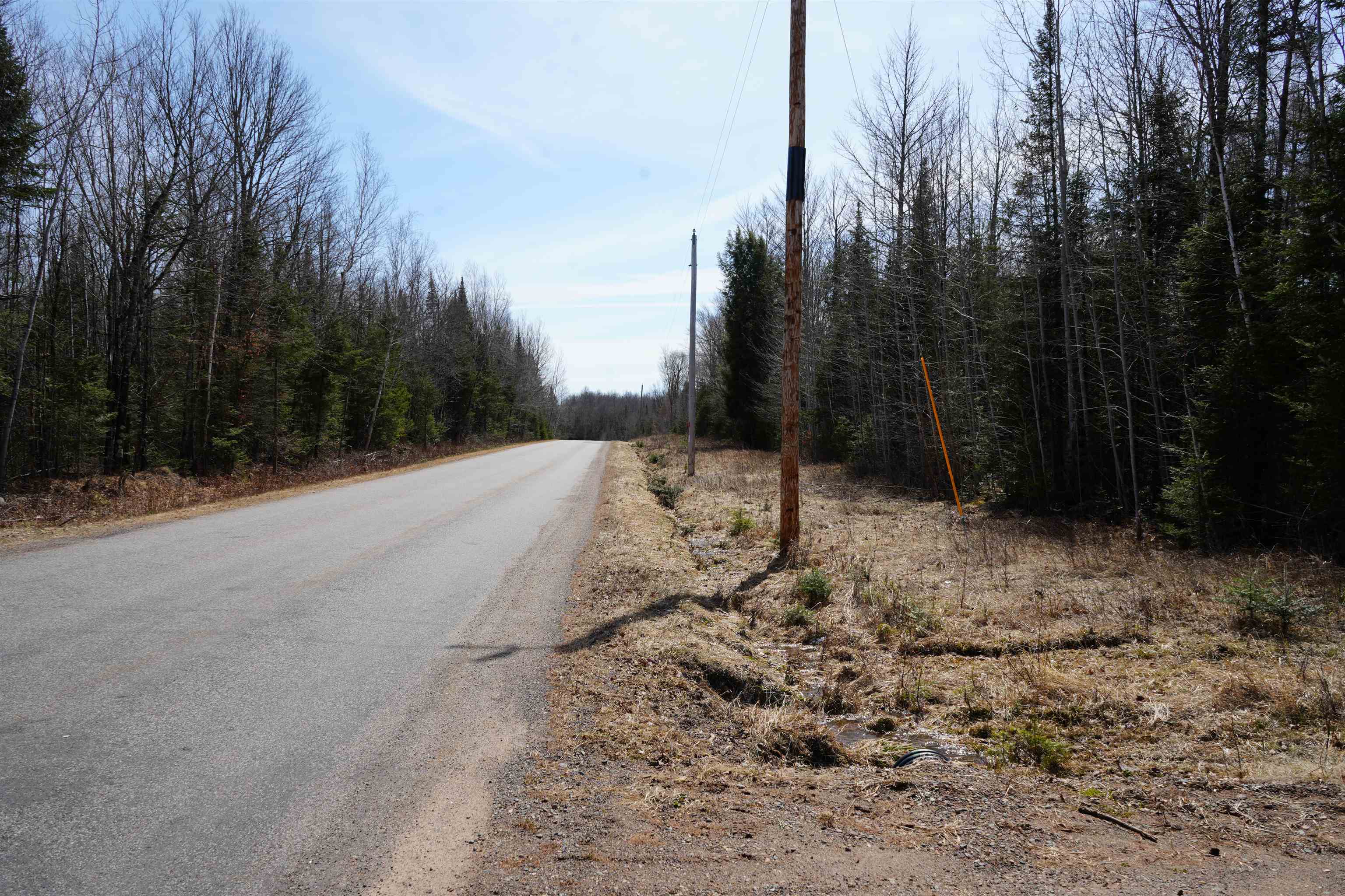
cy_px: 448
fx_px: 1046
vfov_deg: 46.4
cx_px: 672
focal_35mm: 28
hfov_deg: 65.5
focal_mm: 28
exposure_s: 1/160
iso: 100
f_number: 10
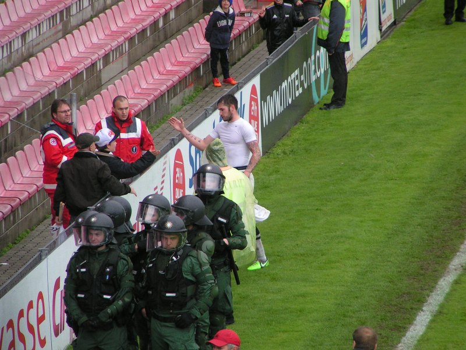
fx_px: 5116
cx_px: 233
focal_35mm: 380
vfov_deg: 3.9
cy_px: 175
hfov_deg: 5.2
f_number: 3.5
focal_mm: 58
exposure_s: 1/500
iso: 100
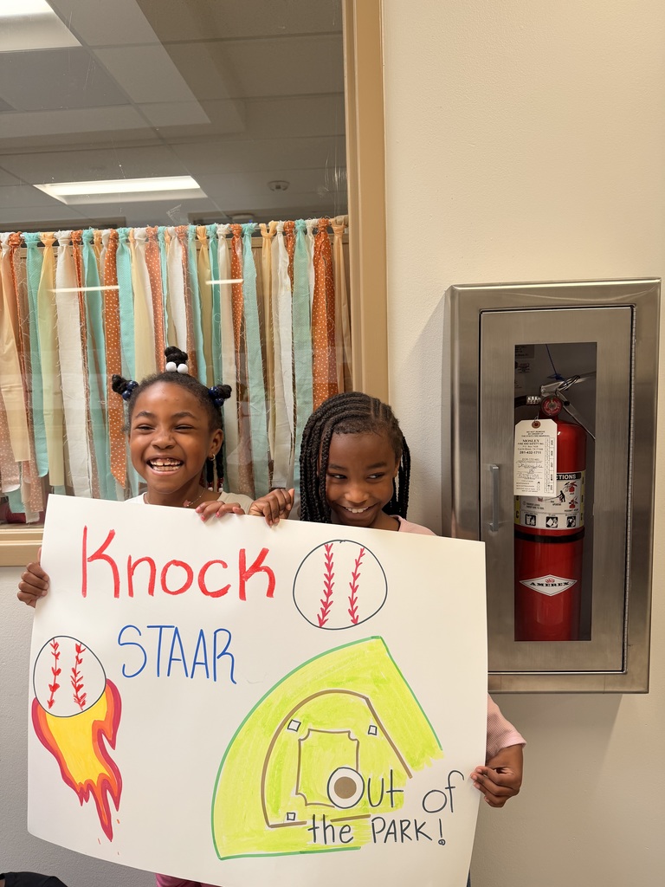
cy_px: 444
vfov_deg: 71.6
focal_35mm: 24
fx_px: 615
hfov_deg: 56.8
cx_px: 332
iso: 100
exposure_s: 1/121
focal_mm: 6.76
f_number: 1.78
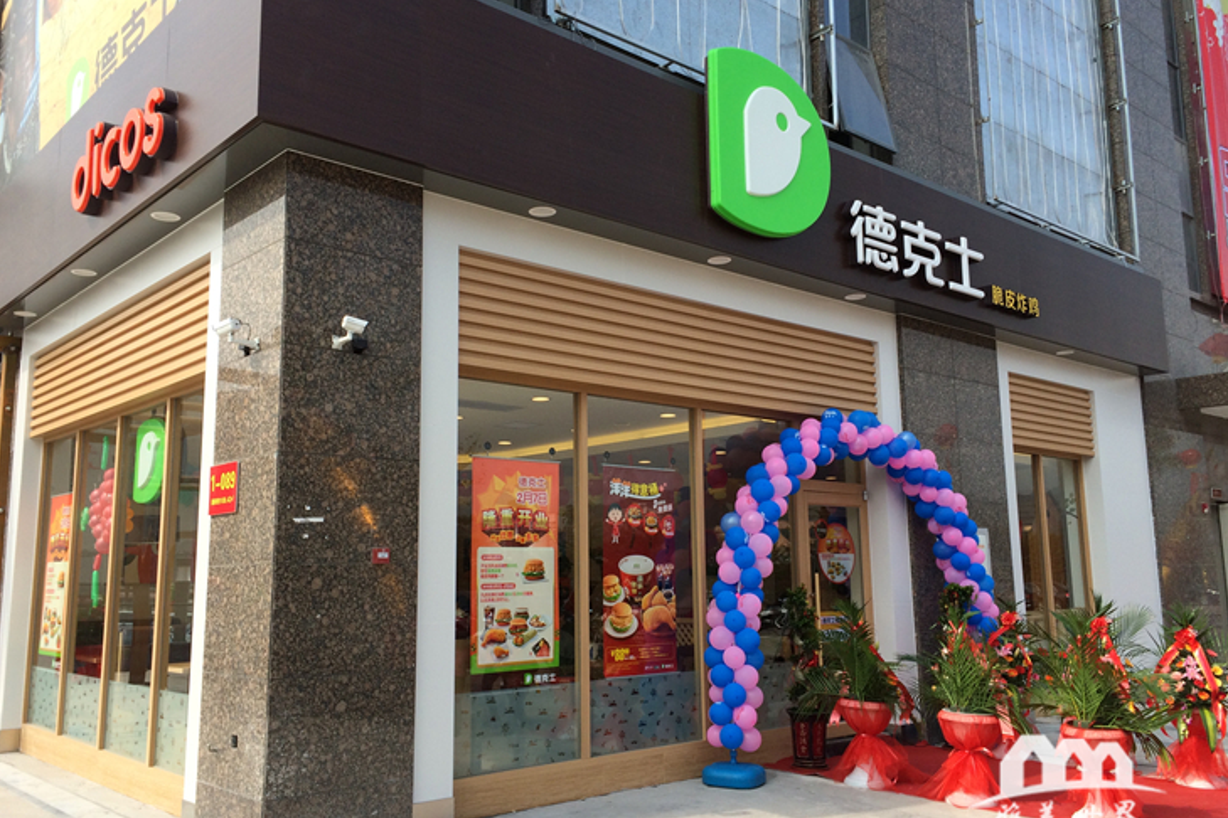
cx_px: 605
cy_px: 406
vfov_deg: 42.3
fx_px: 1057
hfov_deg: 60.3
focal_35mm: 31
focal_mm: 4.15
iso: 32
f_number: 2.2
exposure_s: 1/1208
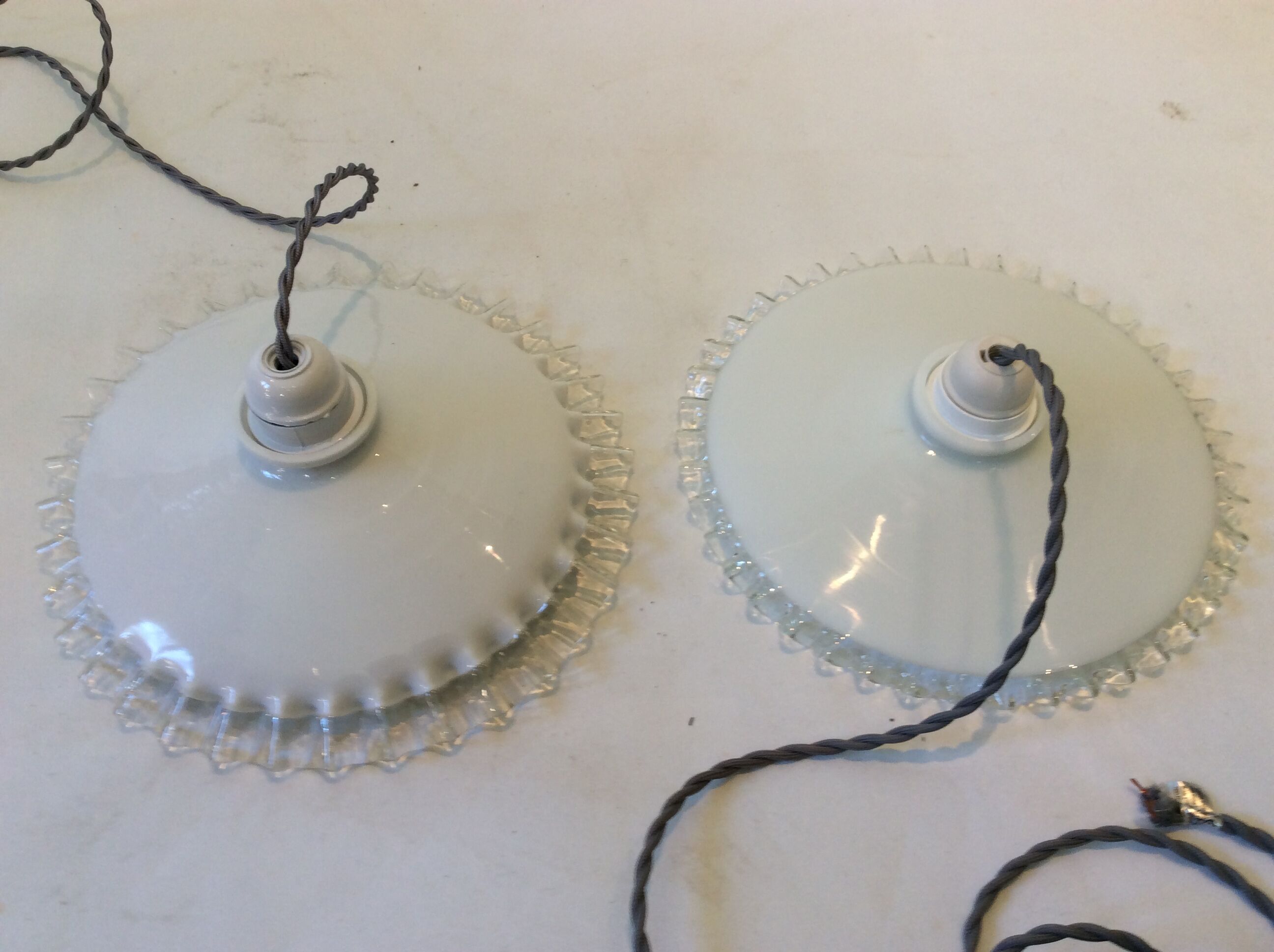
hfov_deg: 56.9
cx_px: 637
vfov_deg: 44.1
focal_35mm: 32
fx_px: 1176
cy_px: 476
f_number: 2.4
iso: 40
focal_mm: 3.3
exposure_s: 1/25
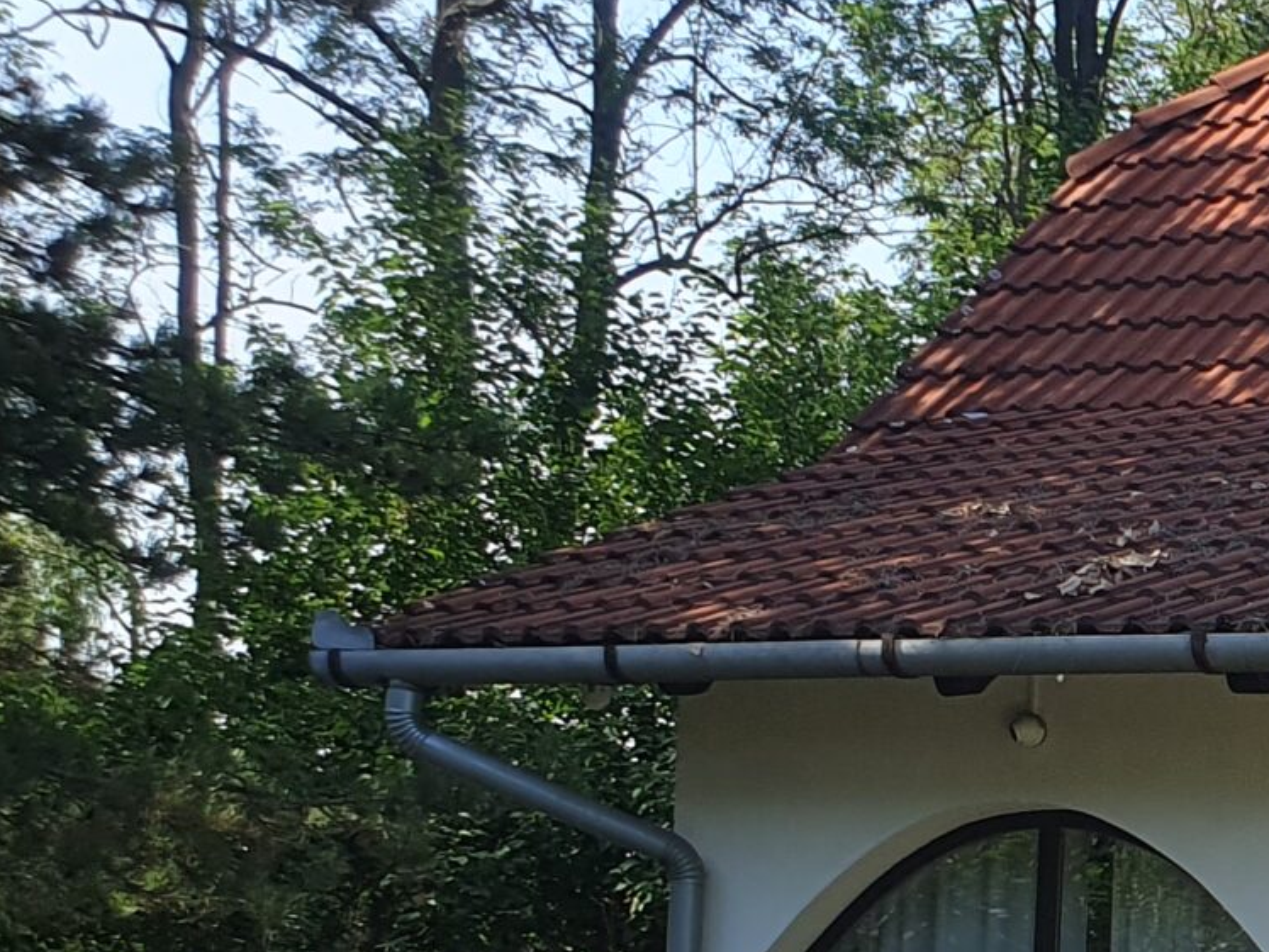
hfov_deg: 18.6
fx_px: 3263
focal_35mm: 89
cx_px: 2073
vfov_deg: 15.9
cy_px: 1184
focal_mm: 4.32
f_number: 2.4
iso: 50
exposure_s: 1/644
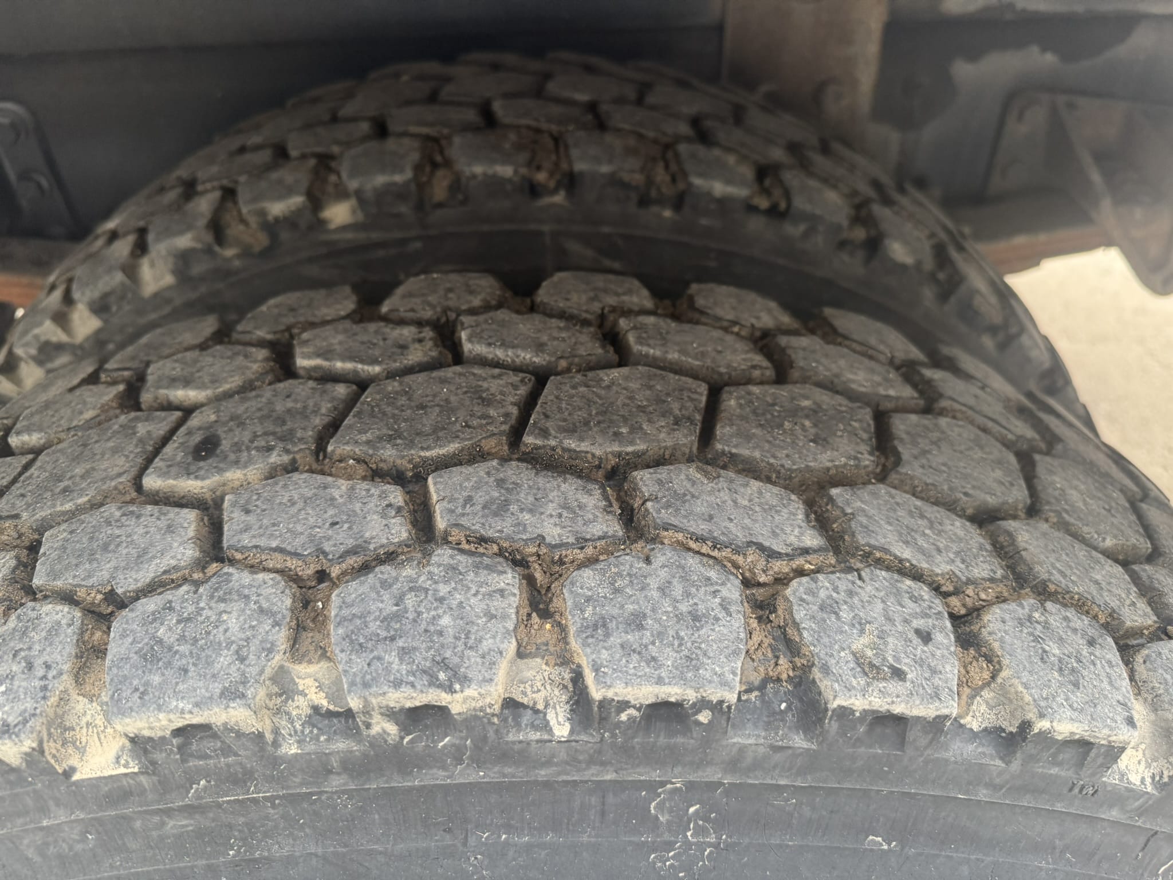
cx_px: 586
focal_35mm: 24
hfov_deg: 71.6
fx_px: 813
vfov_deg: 56.8
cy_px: 440
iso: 200
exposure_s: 1/75
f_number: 1.78
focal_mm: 6.76
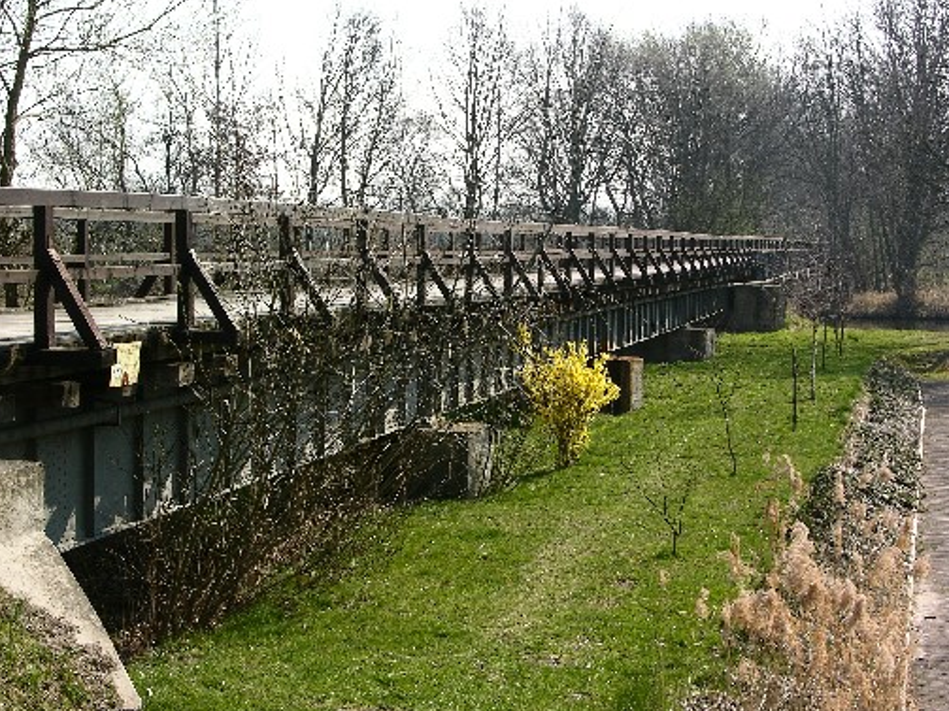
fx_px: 1727
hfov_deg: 30.7
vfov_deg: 23.3
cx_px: 433
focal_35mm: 63
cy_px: 338
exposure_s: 1/110
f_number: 6.9
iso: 50
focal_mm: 13.7
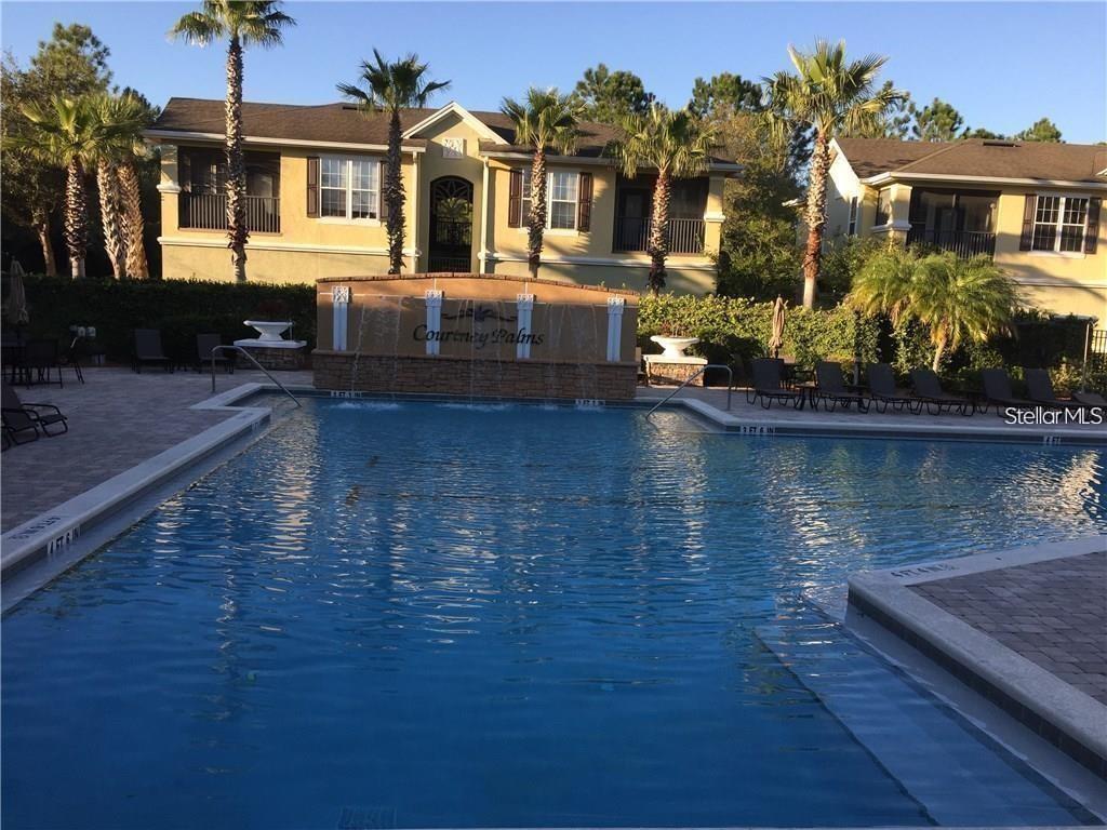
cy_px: 415
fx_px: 927
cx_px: 554
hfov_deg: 61.7
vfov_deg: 48.2
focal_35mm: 29
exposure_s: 1/628
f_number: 2.2
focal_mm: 4.15
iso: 32
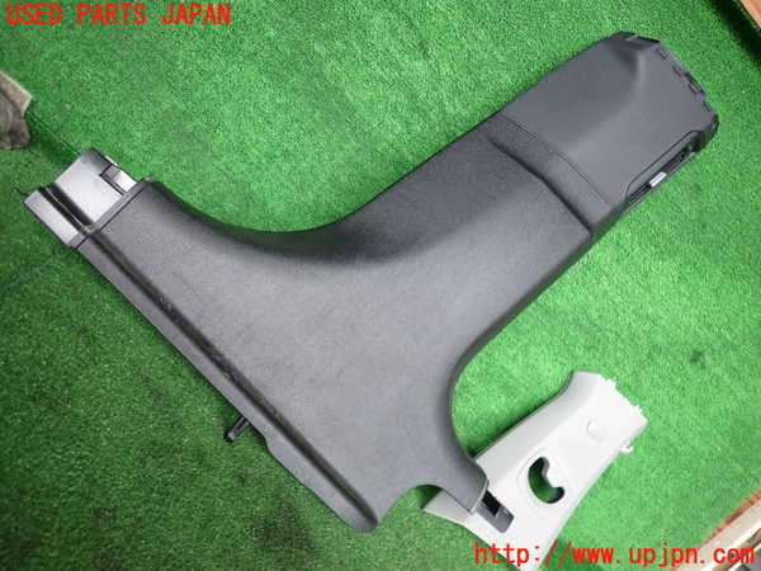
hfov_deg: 69.4
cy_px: 286
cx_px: 380
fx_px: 550
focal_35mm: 25
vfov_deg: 54.9
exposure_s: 1/60
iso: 200
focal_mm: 4.5
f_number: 2
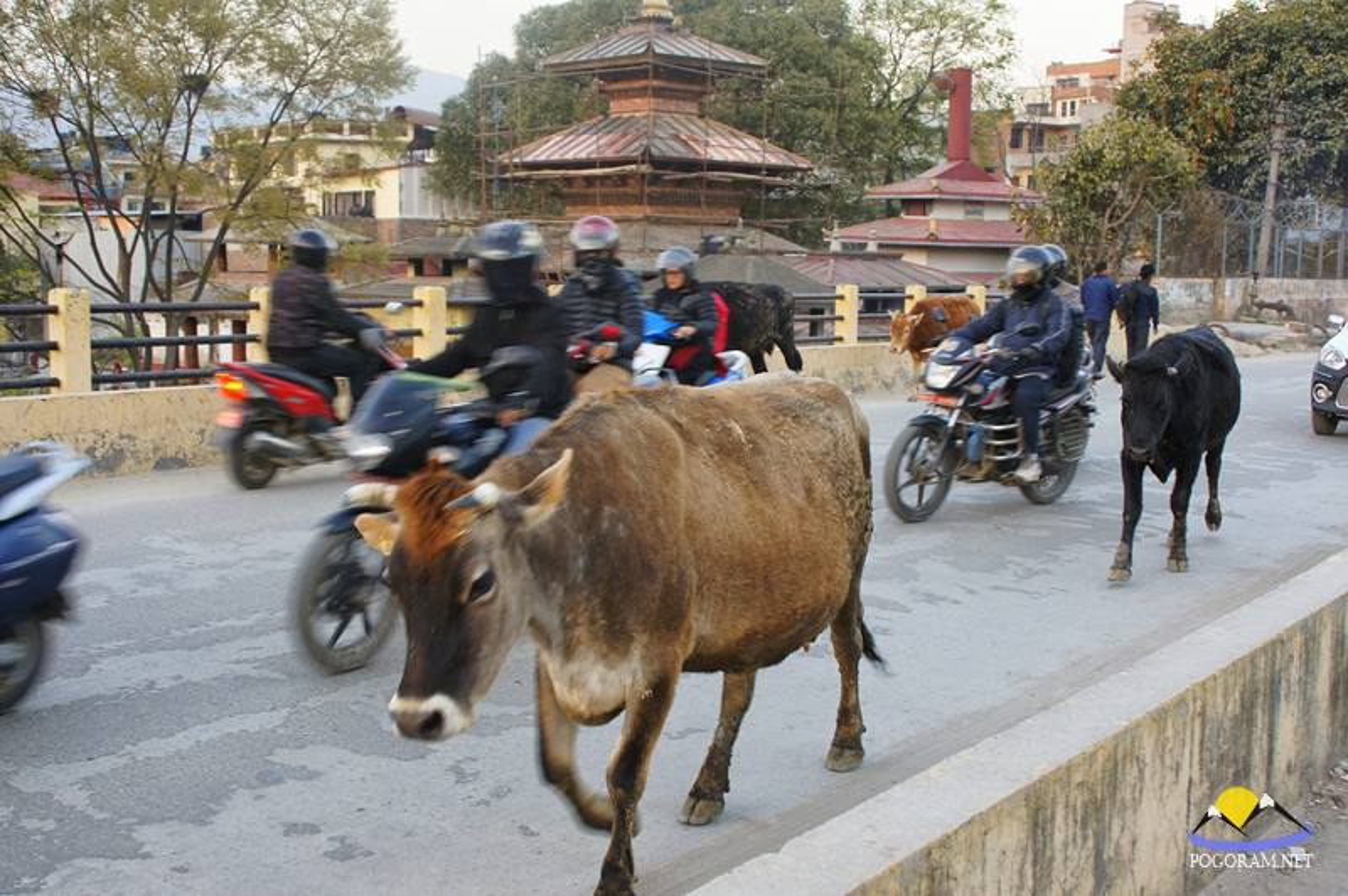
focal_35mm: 42
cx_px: 674
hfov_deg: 46.4
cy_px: 448
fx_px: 1571
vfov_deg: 31.8
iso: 400
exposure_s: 1/50
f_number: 4.5
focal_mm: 28
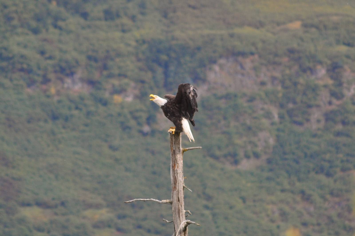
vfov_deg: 4.2
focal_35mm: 330
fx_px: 3250
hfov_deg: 6.3
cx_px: 178
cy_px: 118
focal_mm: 220
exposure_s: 1/1000
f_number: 5
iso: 500
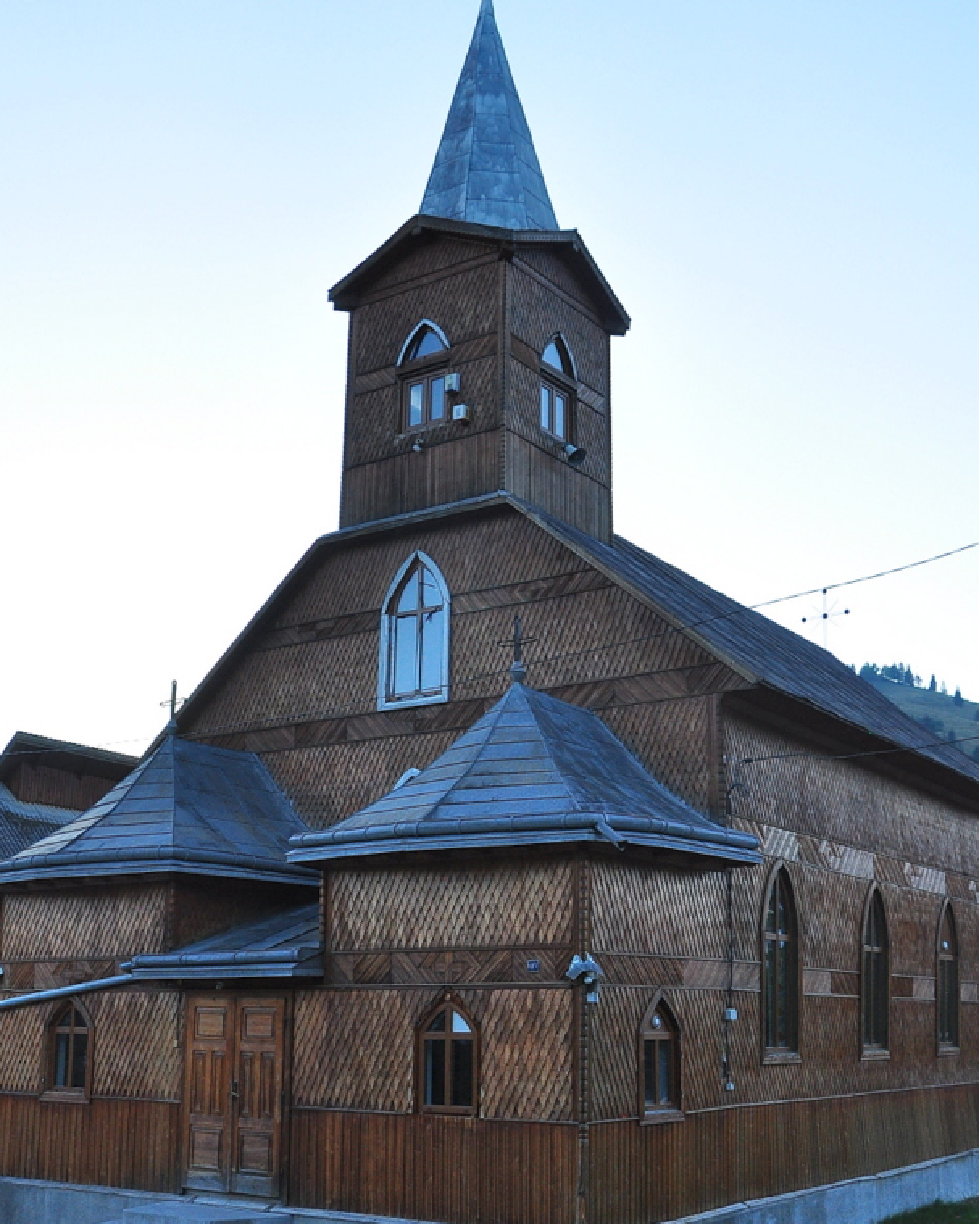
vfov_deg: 45.8
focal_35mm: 40
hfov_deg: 37.3
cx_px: 557
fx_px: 1449
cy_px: 629
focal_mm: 18
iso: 400
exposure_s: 1/160
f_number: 6.3
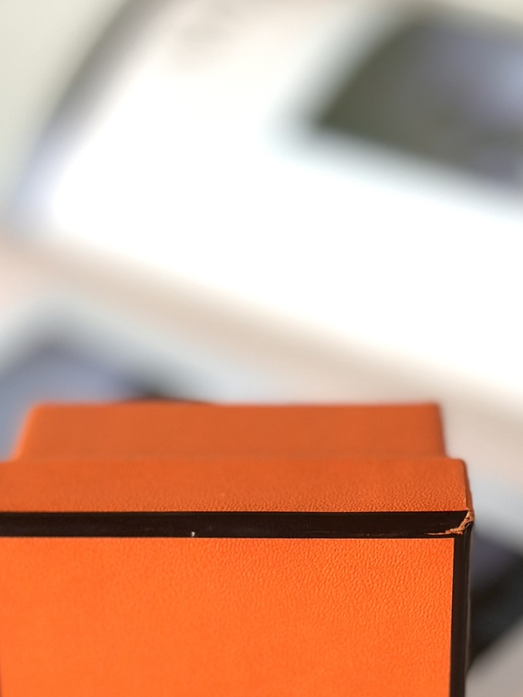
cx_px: 275
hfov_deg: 13.8
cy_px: 724
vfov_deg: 17.9
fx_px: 2155
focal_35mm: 107
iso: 100
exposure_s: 1/100
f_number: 1.78
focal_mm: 6.86
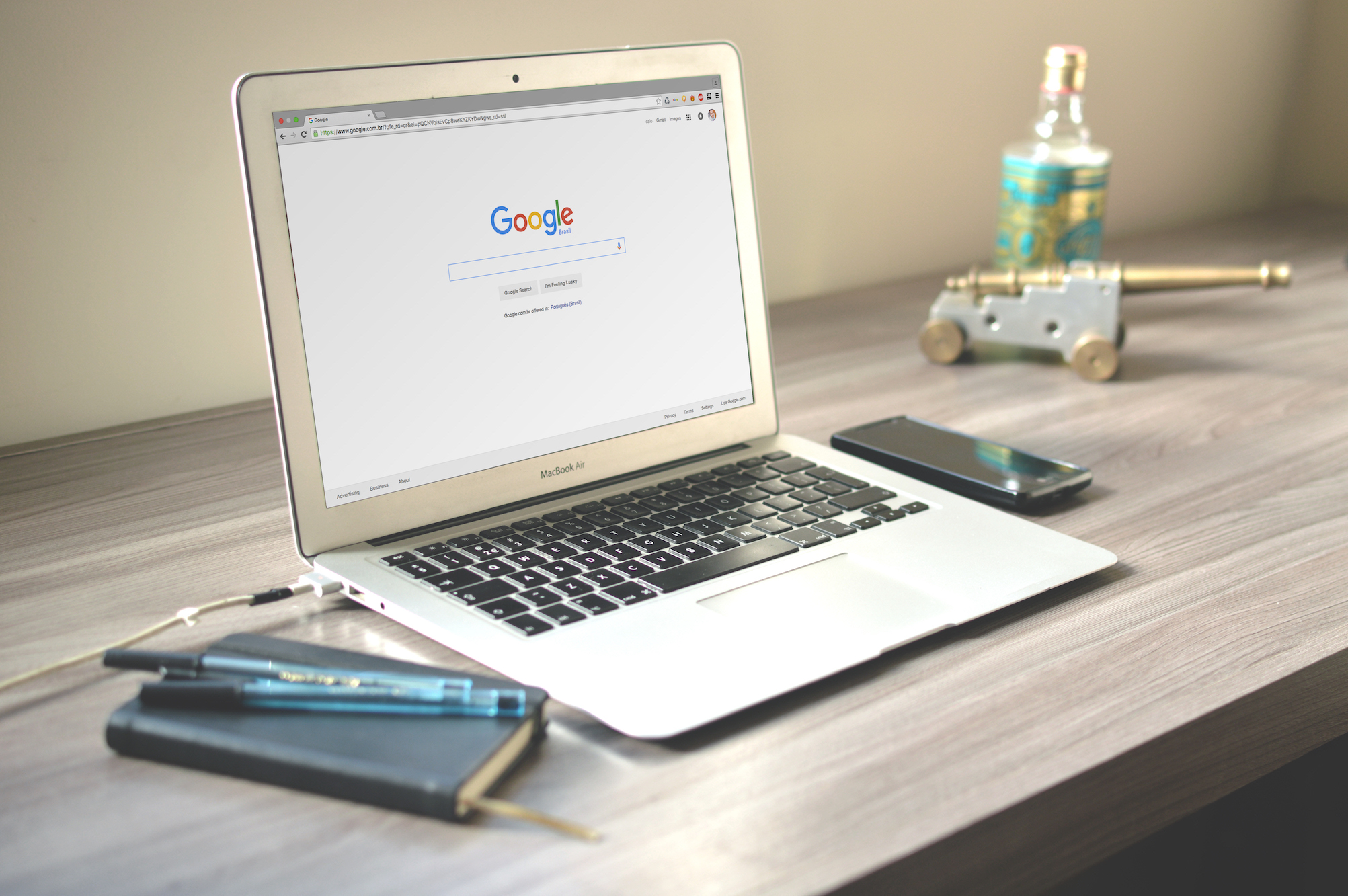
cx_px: 674
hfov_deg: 37.9
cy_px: 448
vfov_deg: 25.7
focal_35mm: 52
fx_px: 1964
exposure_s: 1/125
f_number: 2.5
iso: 100
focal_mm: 35
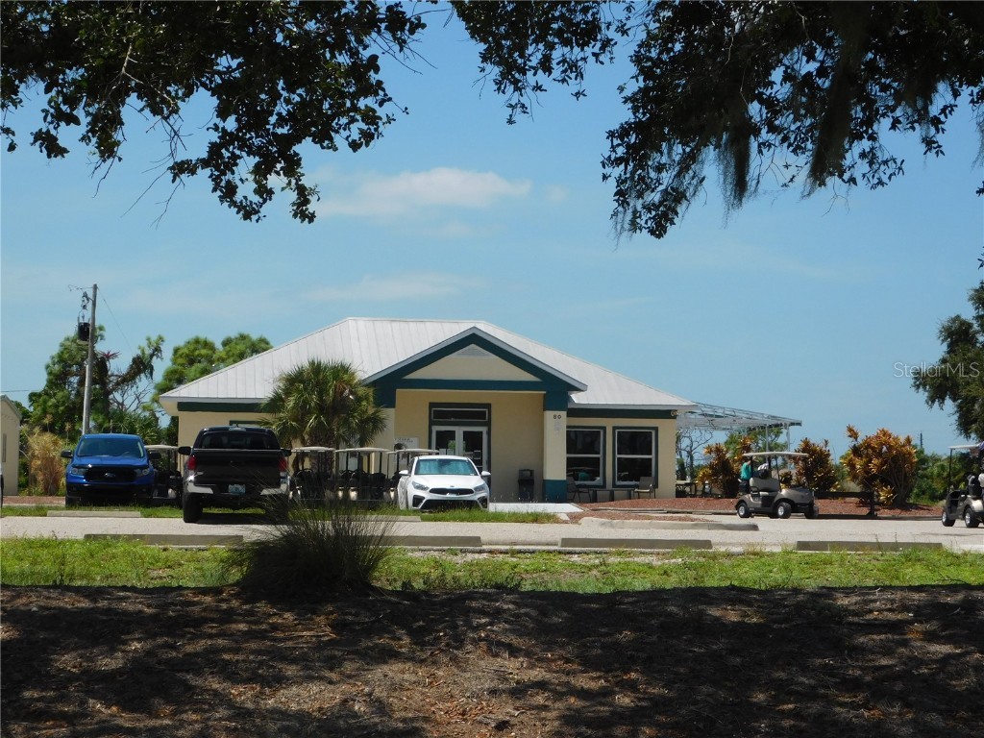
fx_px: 2018
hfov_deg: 27.4
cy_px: 369
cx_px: 492
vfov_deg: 20.7
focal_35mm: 71
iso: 125
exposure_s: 1/1500
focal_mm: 12.6
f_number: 4.3
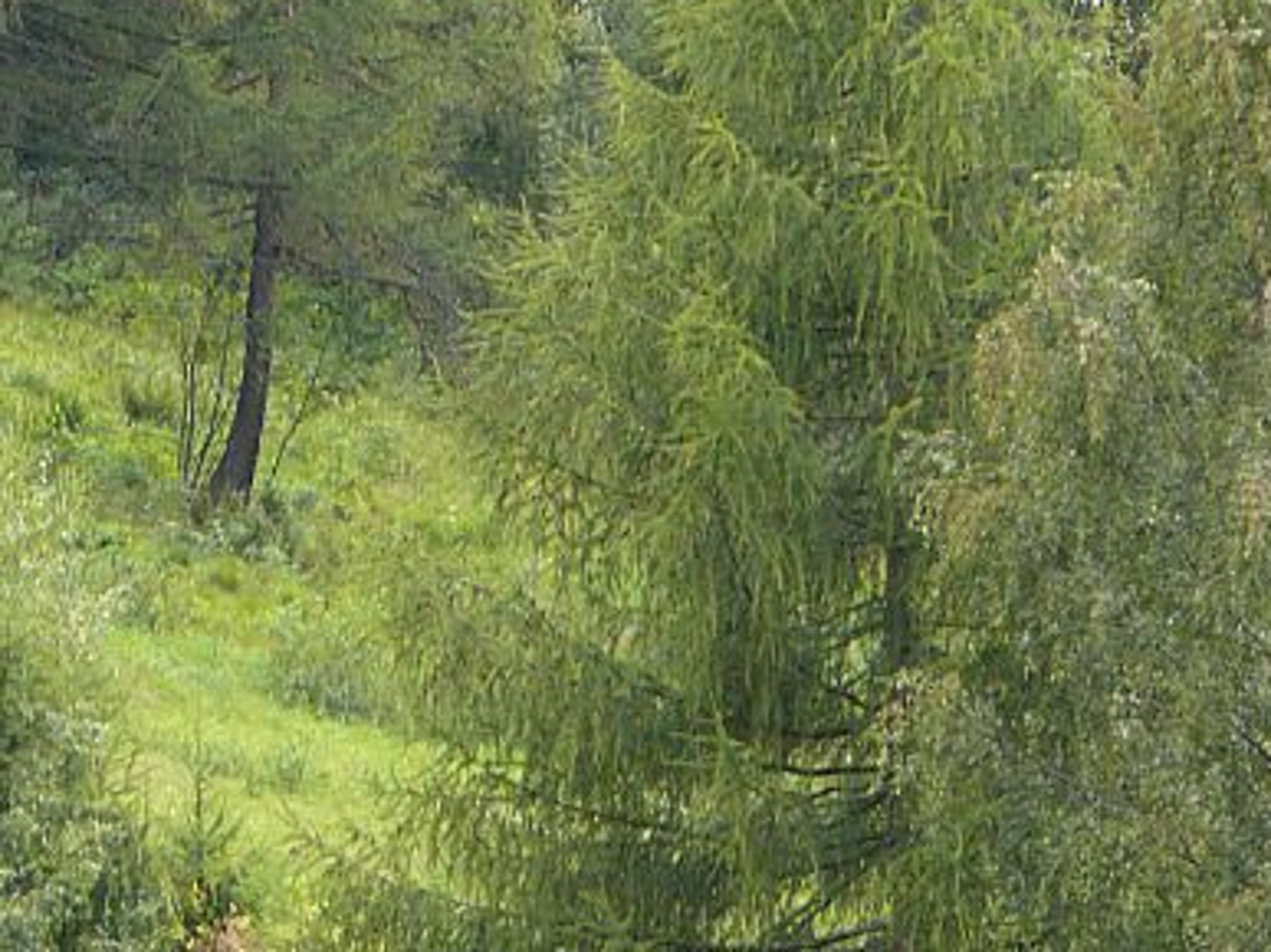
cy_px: 361
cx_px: 158
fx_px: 31861
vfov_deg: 1.7
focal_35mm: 868
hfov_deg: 2.3
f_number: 4
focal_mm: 88.8
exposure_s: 1/100
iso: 100
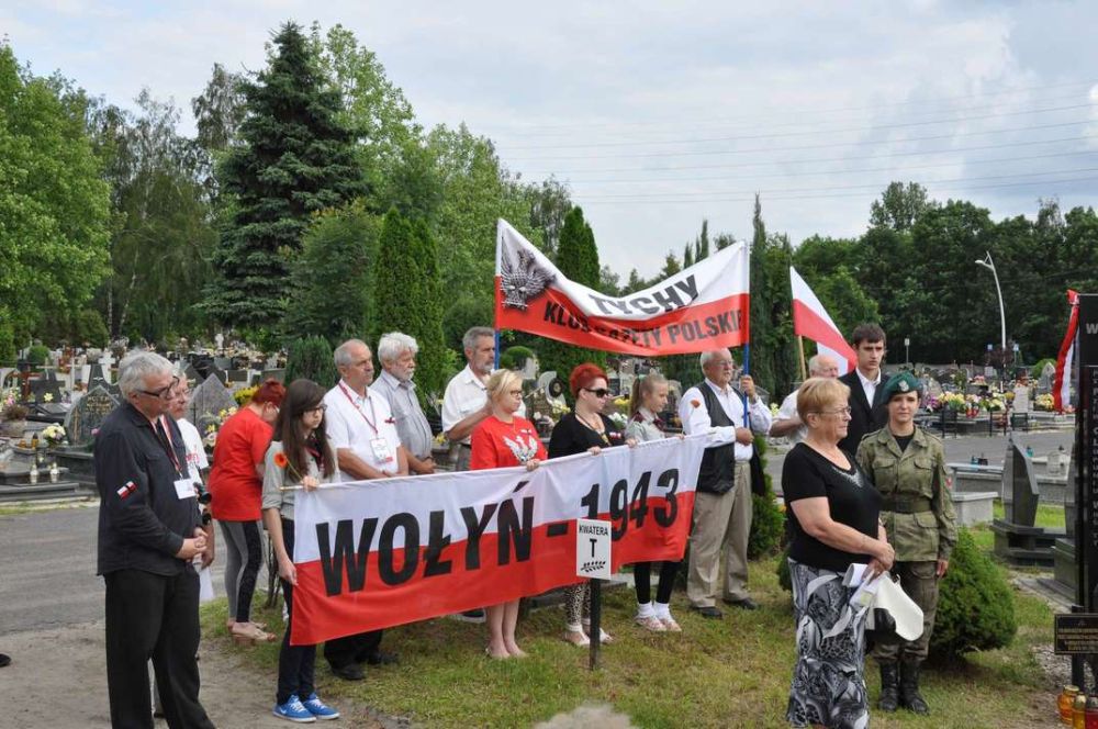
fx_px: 1371
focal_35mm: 45
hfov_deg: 43.7
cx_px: 549
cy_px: 364
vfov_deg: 29.8
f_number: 11
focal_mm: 30
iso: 200
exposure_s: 1/125
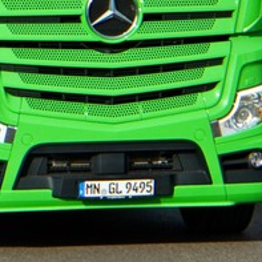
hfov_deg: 1.7
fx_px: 8846
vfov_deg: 1.7
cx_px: -118
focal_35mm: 1033
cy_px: -73
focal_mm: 200
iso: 320
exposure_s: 1/1250
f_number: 6.3
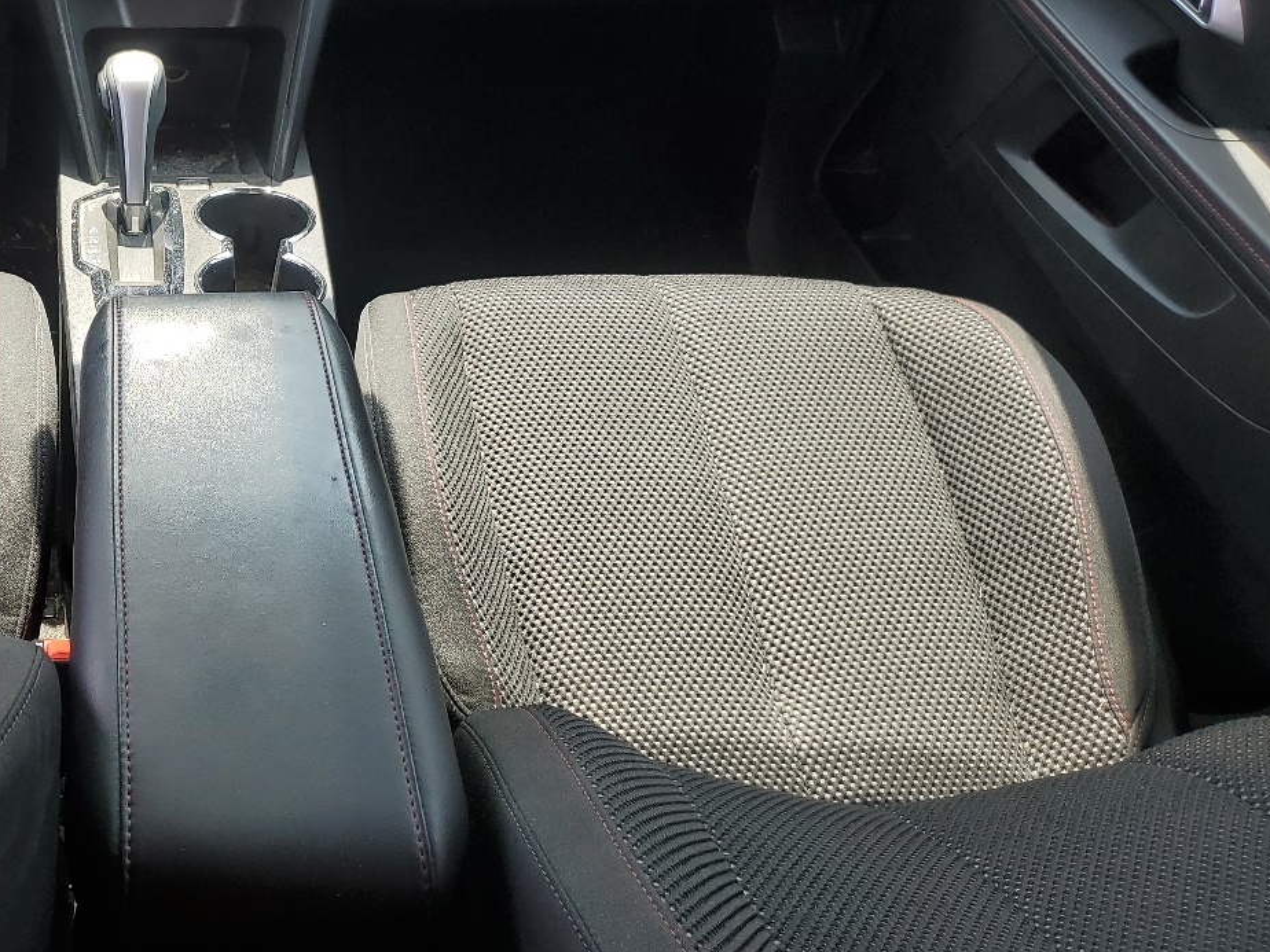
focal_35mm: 45
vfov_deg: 31.8
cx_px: 186
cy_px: 295
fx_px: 1651
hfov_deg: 39.7
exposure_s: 1/500
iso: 50
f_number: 1.5
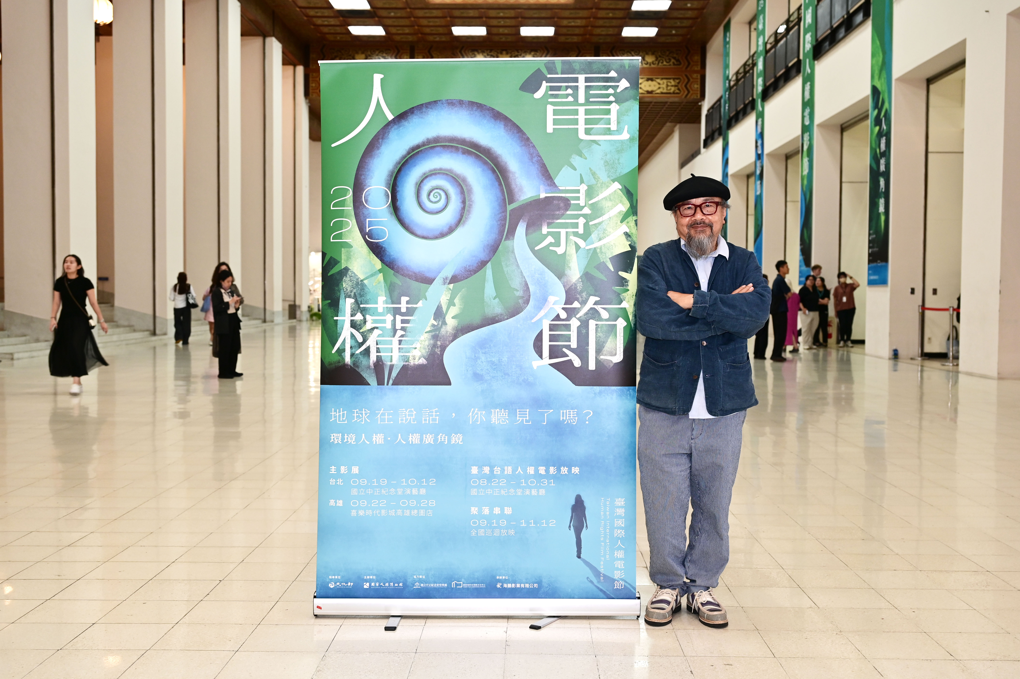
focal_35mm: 38
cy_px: 340
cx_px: 510
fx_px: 1076
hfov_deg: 50.7
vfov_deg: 35.0
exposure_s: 1/60
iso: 800
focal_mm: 38
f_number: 4
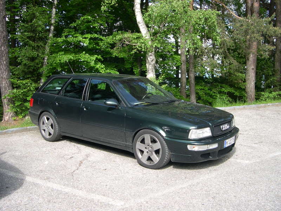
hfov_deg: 49.0
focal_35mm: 38
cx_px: 140
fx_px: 308
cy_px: 106
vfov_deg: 37.7
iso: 100
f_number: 2.8
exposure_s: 1/357
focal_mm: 8
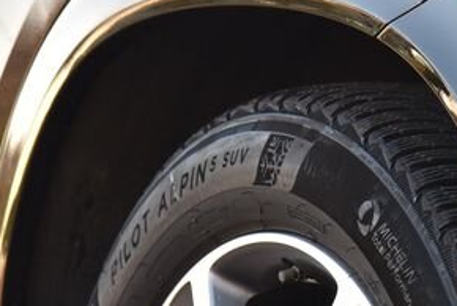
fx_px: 5388
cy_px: 25
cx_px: 525
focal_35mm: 424
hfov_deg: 4.8
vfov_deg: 3.2
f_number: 5.6
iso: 500
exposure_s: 1/125
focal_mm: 120
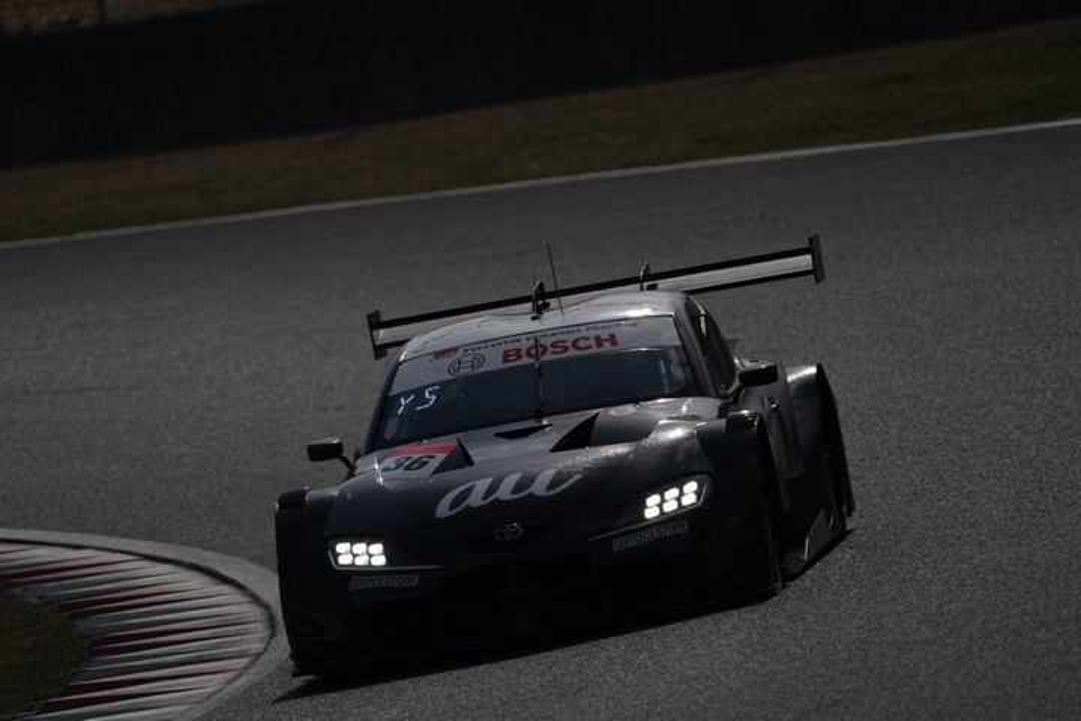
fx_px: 17145
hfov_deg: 3.6
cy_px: 360
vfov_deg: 2.4
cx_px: 540
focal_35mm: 571
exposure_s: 1/1000
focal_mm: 571
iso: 50
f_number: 7.1
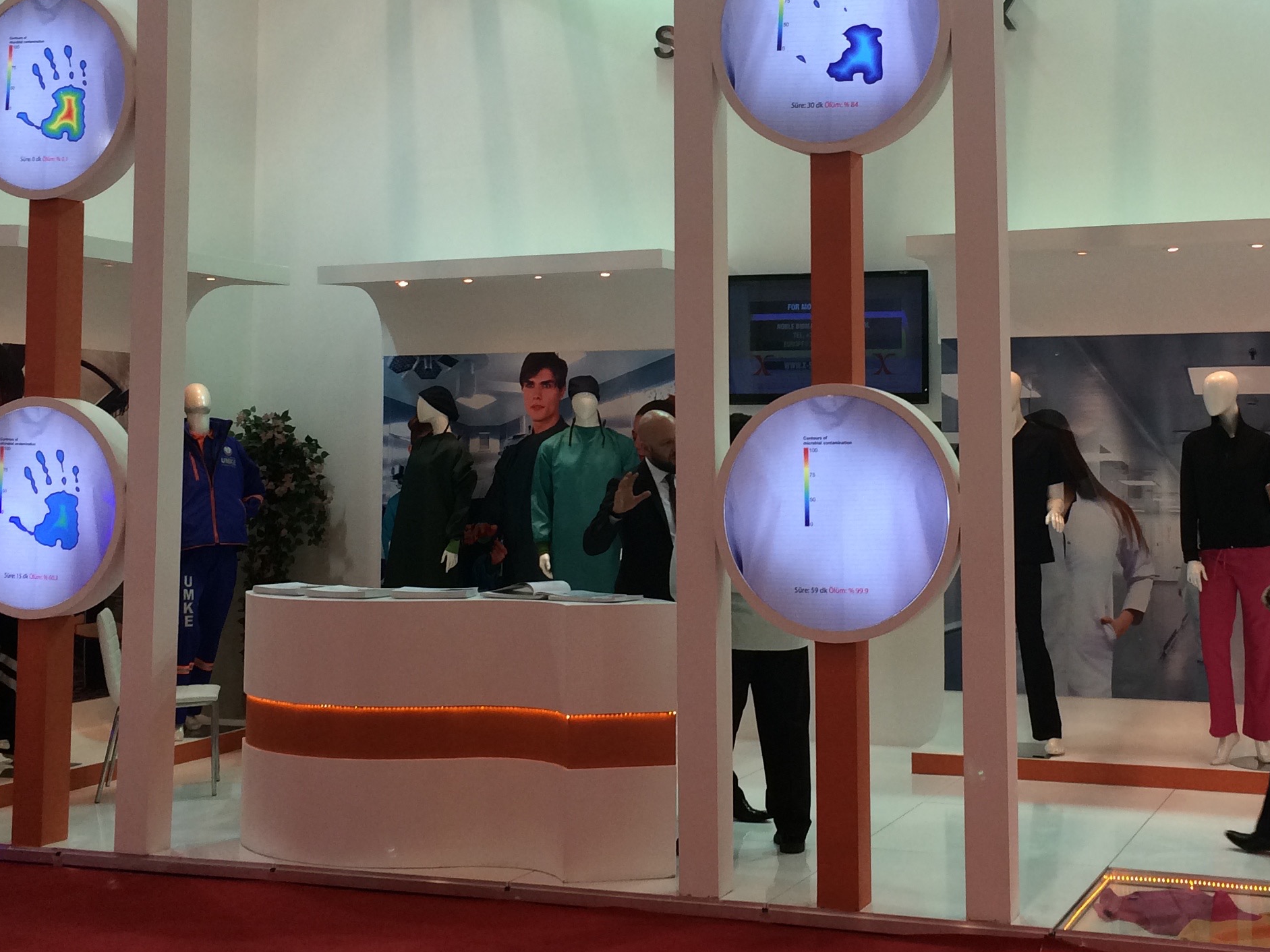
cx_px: 772
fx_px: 1908
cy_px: 324
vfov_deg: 27.9
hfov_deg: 36.7
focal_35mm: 52
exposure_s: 1/120
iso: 64
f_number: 2.2
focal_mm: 4.12
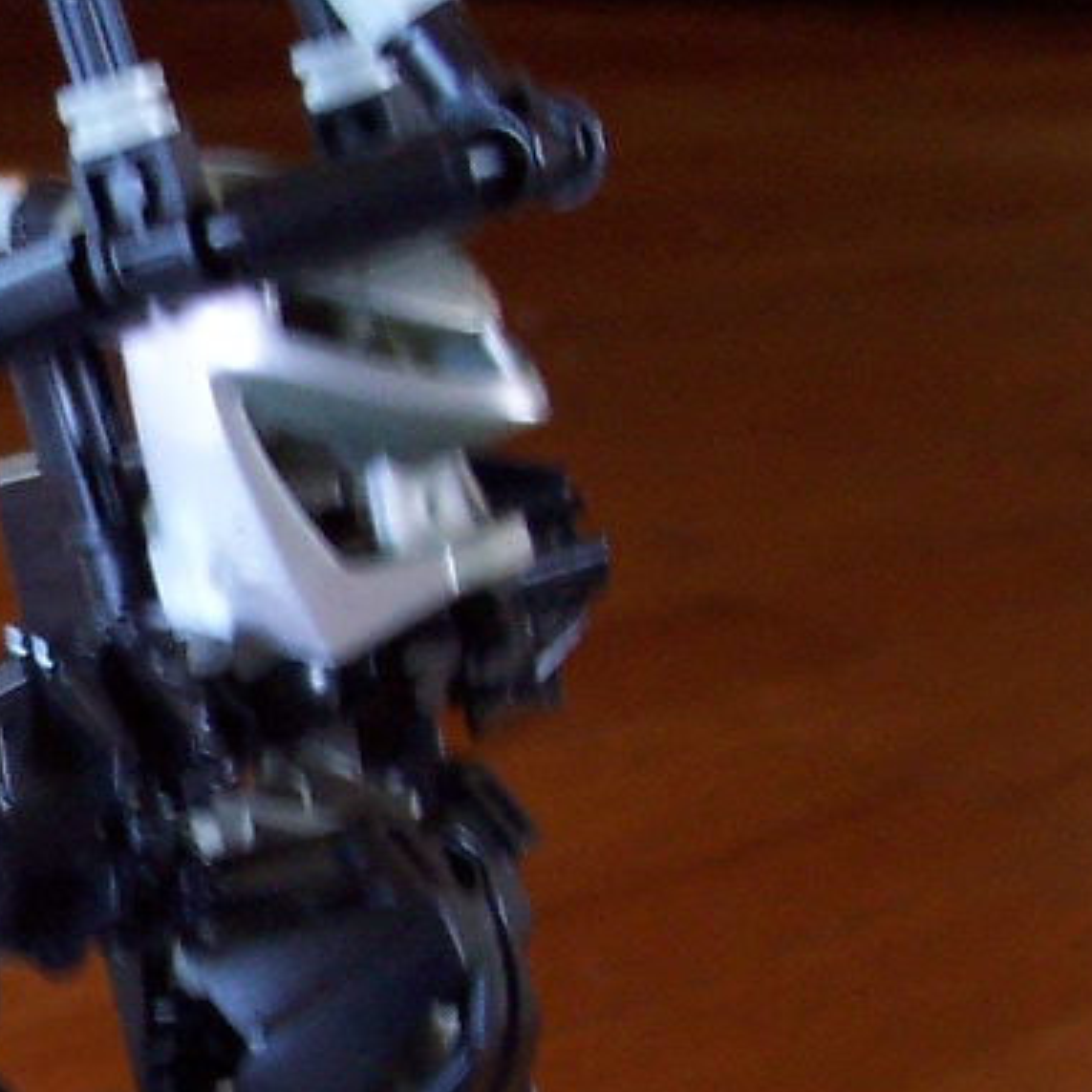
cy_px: 688
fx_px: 3676
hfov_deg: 16.1
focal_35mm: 103
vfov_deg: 16.9
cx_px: -272
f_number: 2.8
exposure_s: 1/8
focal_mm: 5.6
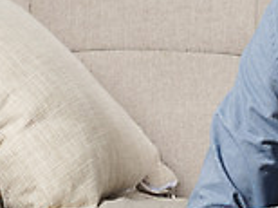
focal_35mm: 457
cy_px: 0
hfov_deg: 4.3
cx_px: 389
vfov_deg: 3.2
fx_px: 3664
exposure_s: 1/125
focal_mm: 122
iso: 100
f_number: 11
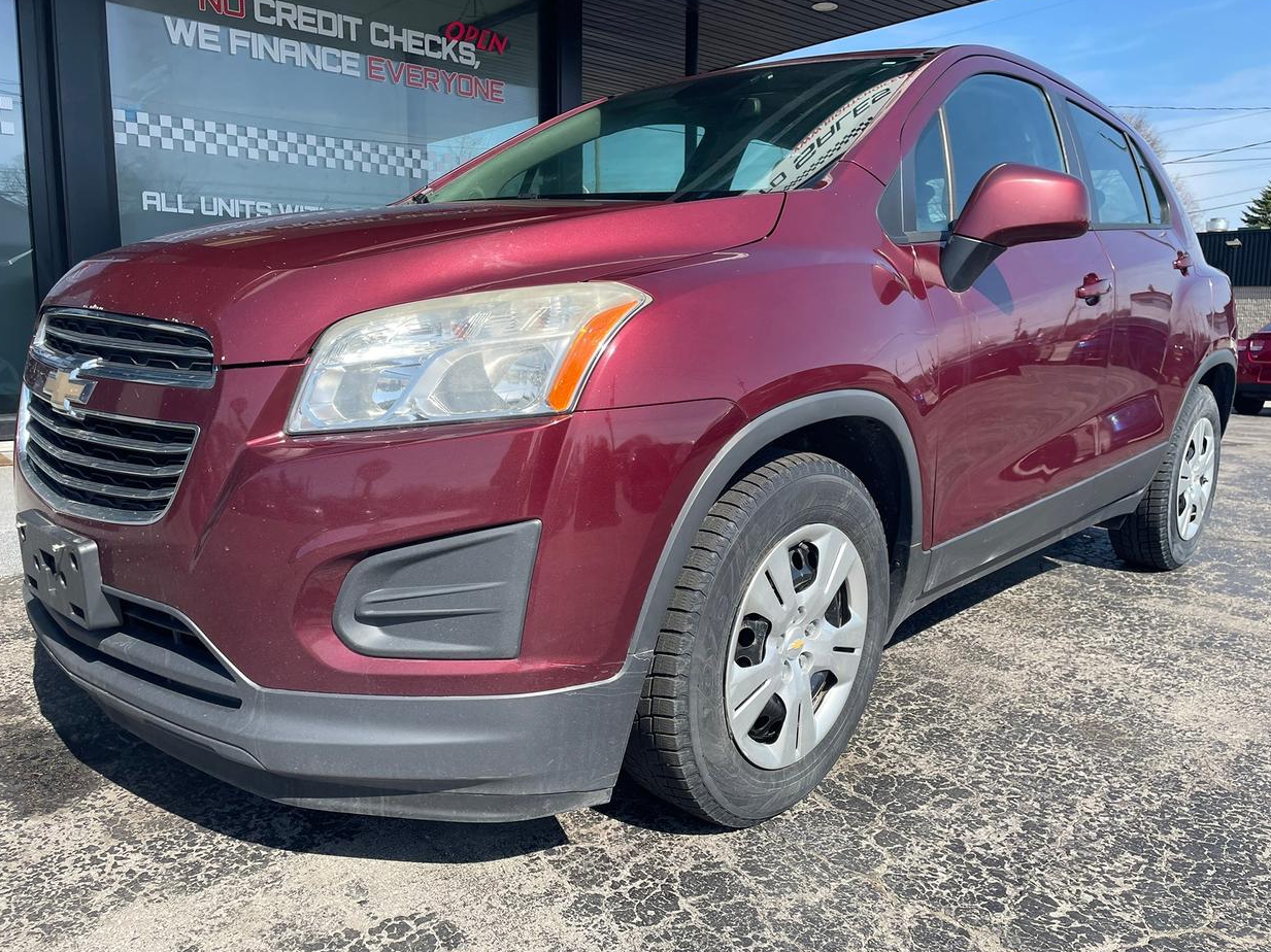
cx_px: 616
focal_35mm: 27
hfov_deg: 65.3
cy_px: 483
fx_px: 991
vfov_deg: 51.3
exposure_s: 1/1667
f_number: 1.6
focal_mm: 4.2
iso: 32
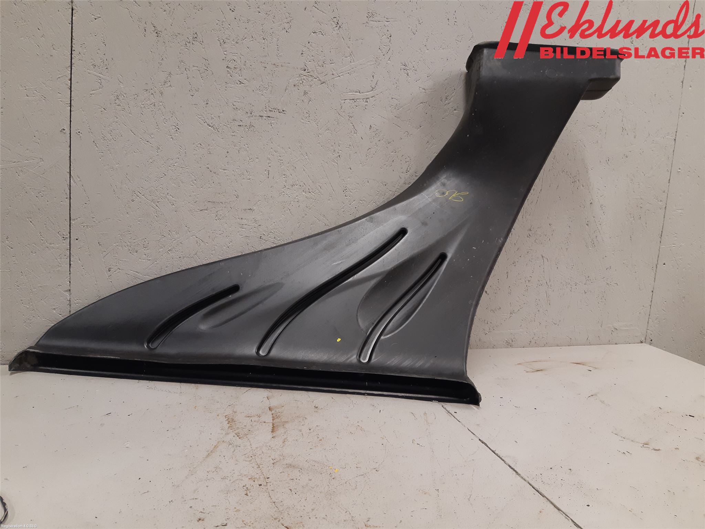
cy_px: 264
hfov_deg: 67.3
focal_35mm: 26
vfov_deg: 53.1
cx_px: 352
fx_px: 530
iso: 125
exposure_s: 1/50
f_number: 1.7
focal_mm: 3.93
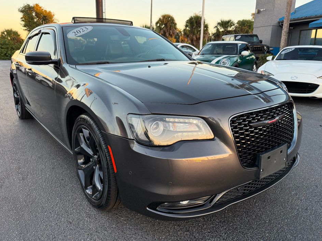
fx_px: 242
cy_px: 117
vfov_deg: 53.1
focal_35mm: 26
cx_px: 161
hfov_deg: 67.3
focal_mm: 6.76
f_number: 1.78
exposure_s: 1/239
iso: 125
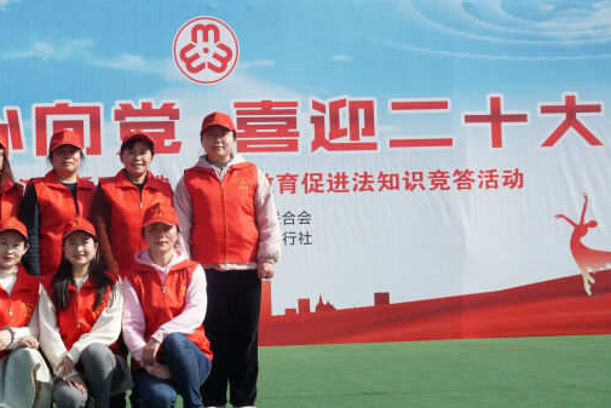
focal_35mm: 57
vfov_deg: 23.7
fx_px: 968
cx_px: 150
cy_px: 258
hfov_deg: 34.3
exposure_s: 1/3200
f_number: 10
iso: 2500
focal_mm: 24
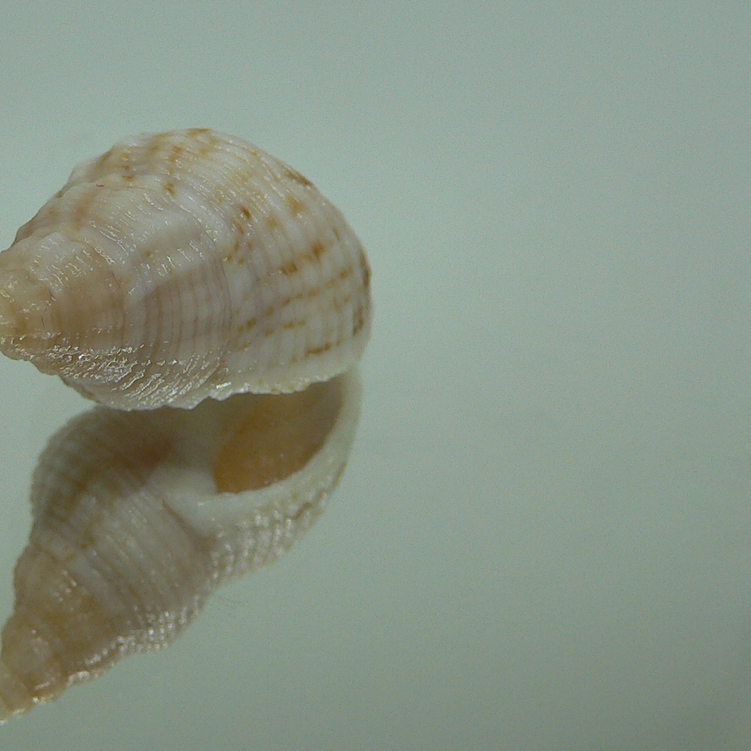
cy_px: 259
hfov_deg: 29.3
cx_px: 146
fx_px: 1399
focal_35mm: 57
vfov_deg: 29.9
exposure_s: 1/60
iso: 100
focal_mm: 4.6
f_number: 2.8
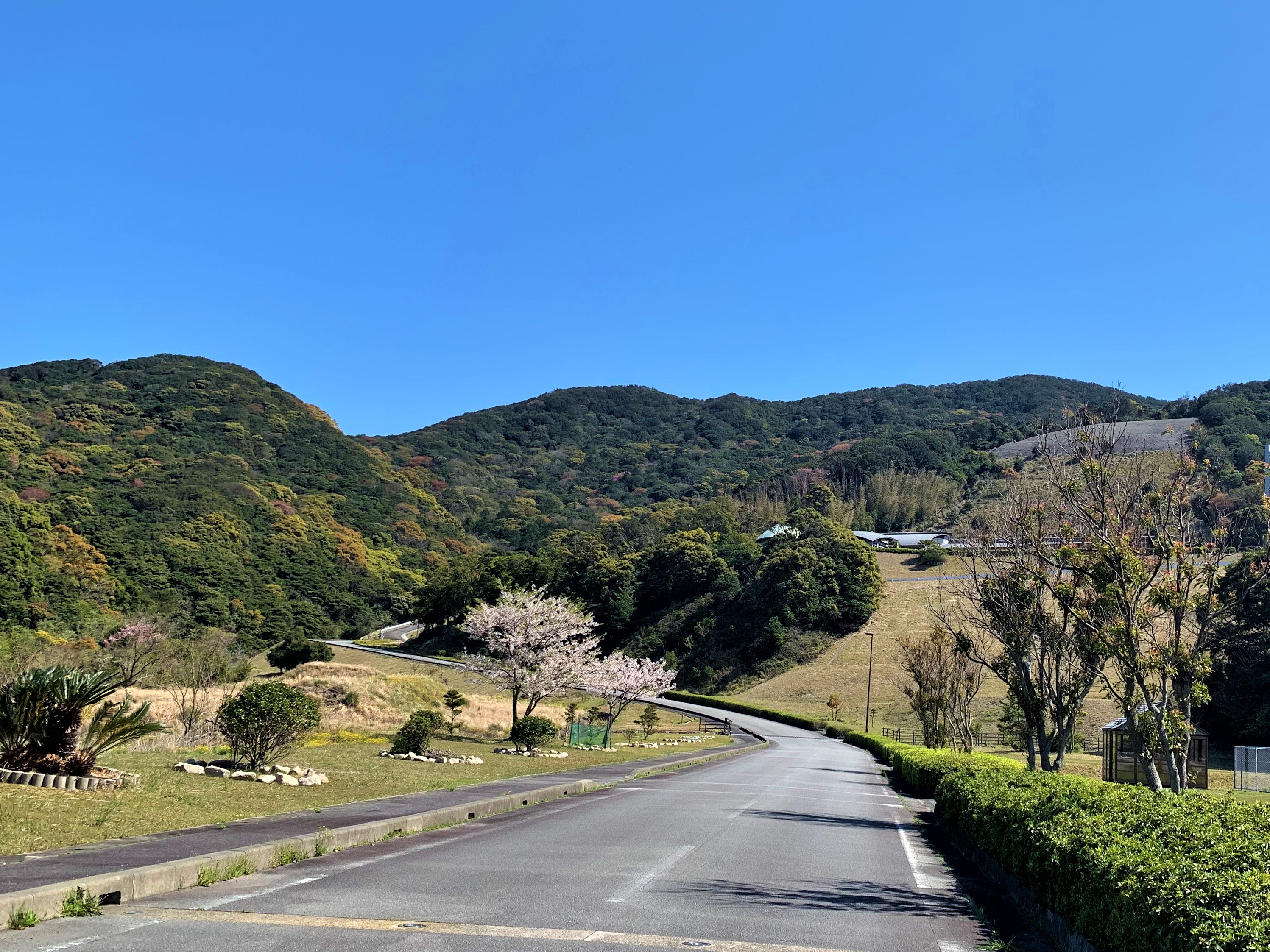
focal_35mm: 35
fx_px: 1284
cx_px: 824
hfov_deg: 51.8
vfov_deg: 40.7
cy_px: 477
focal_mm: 4.25
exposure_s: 1/1953
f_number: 1.8
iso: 25
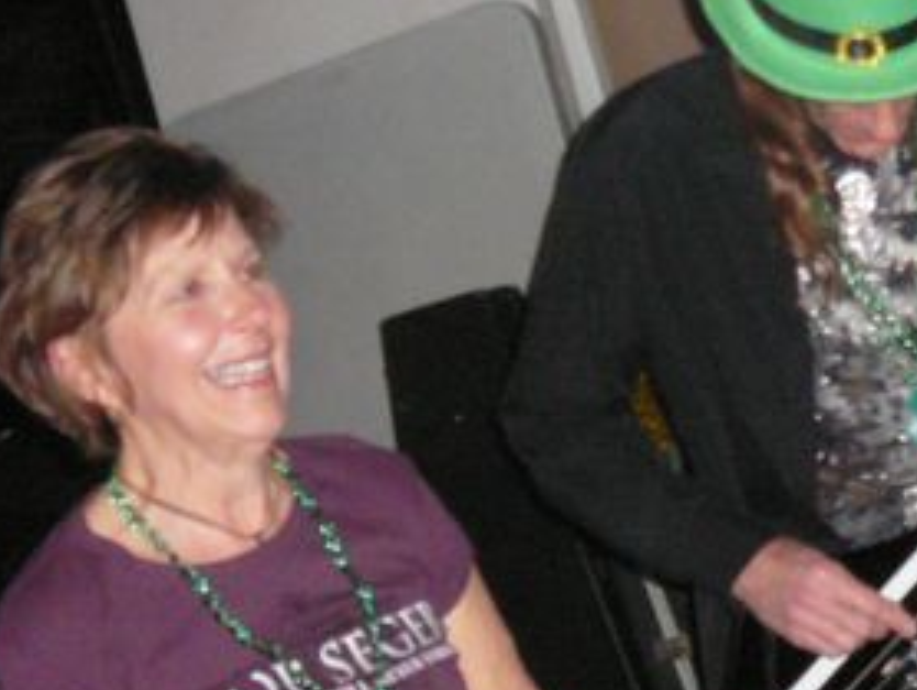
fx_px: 2201
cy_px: 494
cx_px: 831
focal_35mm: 83
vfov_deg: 17.7
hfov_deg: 22.9
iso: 400
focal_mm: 5.2
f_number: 2.8
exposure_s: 1/30
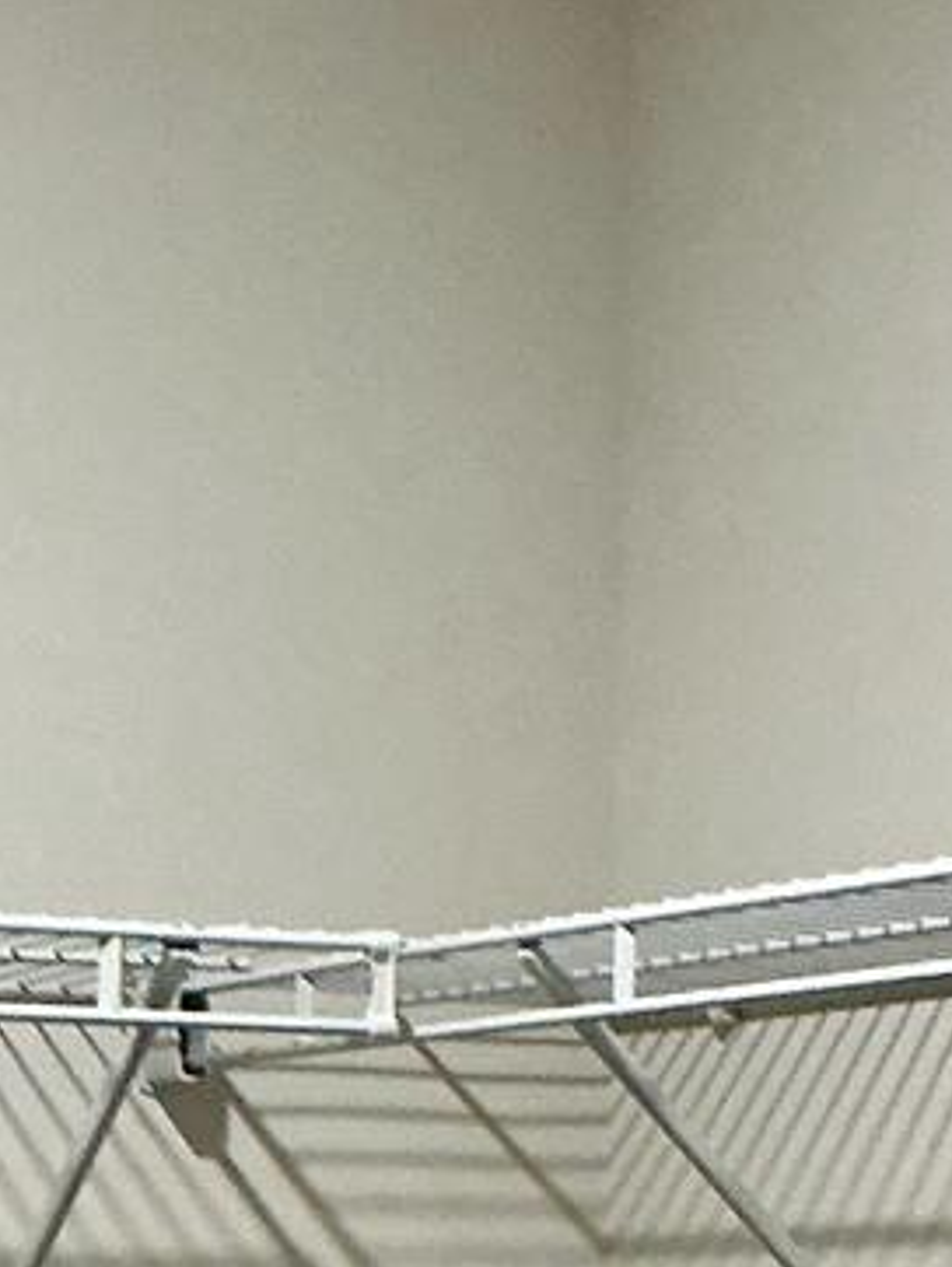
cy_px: 1998
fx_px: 4505
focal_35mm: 123
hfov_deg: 12.0
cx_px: 154
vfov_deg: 14.7
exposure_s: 1/60
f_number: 1.8
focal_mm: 3
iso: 100
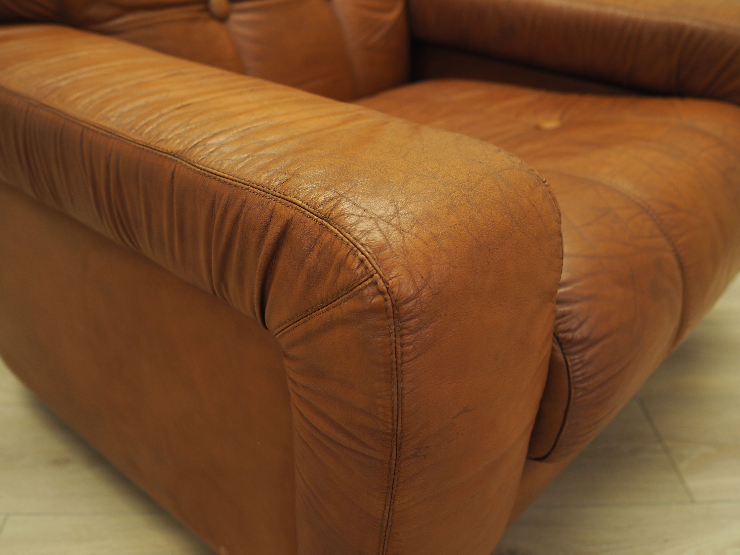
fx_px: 727
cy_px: 278
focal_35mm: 34
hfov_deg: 54.0
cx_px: 370
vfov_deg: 41.8
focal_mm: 17
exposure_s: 1/30
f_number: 2.5
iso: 320
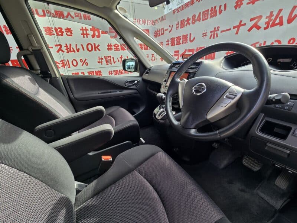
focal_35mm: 13
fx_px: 112
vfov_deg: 89.9
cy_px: 112
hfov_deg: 106.2
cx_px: 148
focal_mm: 2.2
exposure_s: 1/133
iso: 50
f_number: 2.2
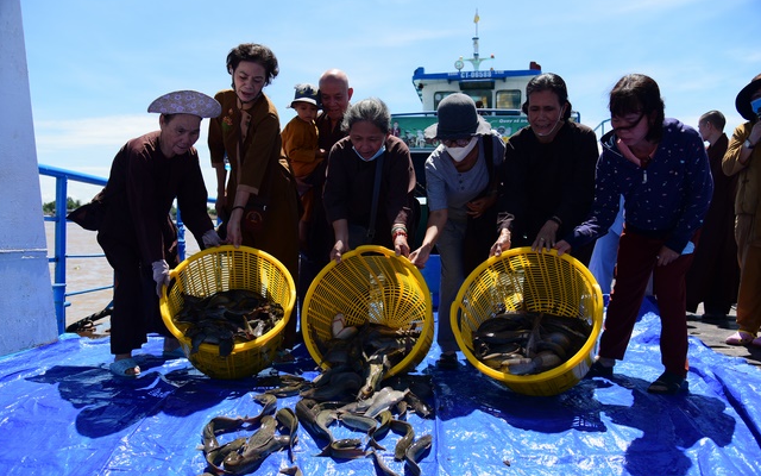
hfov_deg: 64.6
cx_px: 378
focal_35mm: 29
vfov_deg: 43.1
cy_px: 250
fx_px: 601
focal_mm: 28
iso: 320
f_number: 4
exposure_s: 1/2000
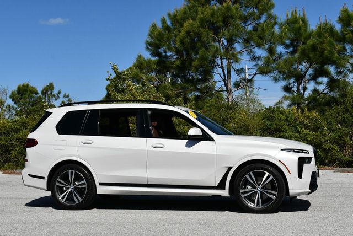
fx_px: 550
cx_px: 176
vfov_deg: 24.2
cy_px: 118
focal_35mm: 56
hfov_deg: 35.6
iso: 100
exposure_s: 1/400
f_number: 10
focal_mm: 28
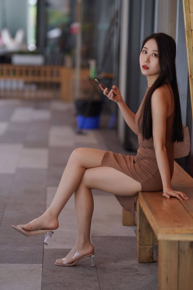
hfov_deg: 10.2
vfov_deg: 15.2
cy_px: 145
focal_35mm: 135
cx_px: 96
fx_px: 1086
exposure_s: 1/500
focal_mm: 135
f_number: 2.8
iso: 250
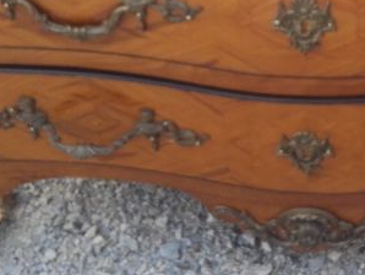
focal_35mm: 104
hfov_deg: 18.6
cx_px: 323
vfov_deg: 13.8
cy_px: -68
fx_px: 1097
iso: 50
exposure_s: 1/124
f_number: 2.2
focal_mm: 3.3
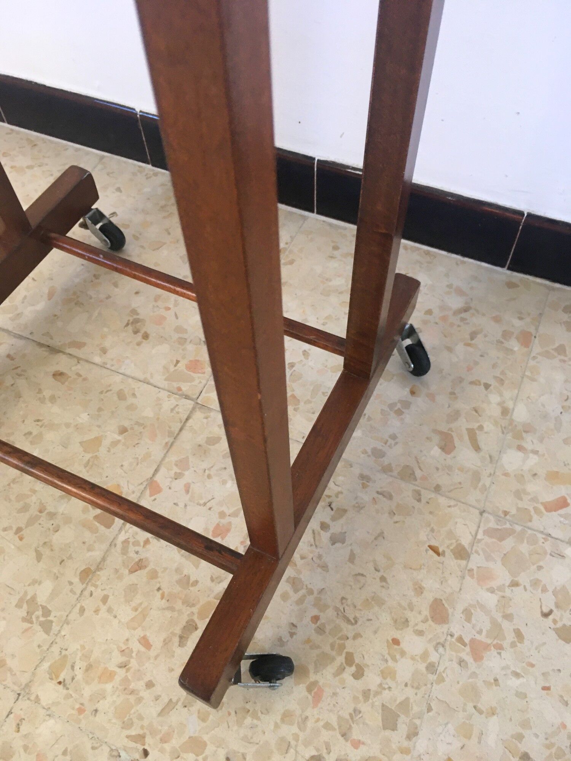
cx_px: 286
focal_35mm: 29
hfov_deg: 48.2
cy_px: 380
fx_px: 638
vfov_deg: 61.7
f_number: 2.2
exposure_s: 1/33
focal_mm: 4.15
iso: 125
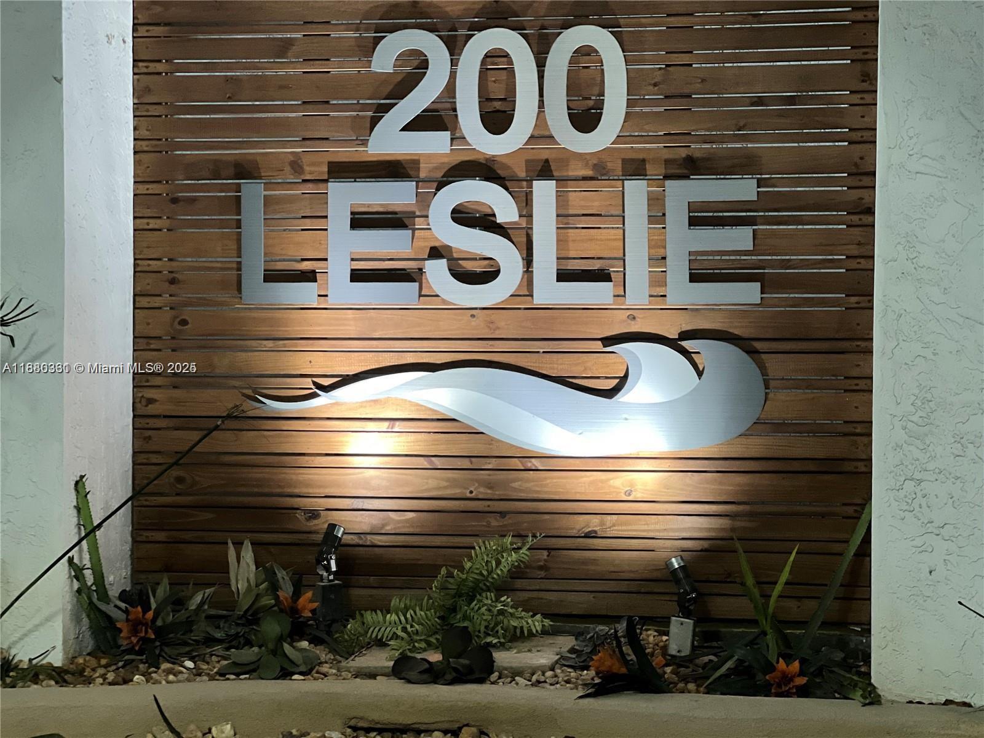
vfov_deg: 19.1
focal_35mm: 77
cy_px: 369
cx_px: 492
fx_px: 2189
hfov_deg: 25.3
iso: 400
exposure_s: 1/20
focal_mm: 9
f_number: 2.8
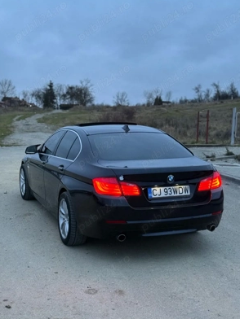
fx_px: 453
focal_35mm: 49
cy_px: 158
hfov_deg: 29.7
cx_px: 120
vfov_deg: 38.9
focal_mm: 6.76
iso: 250
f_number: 1.78
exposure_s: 1/60
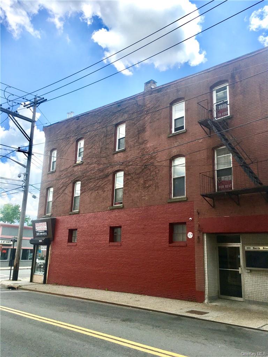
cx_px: 134
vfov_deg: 61.7
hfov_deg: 48.2
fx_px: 299
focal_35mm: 29
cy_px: 178
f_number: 2.2
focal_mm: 4.15
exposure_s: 1/1637
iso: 25
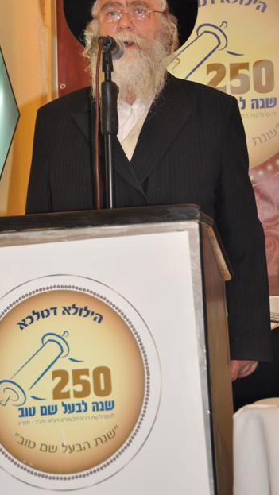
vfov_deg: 18.4
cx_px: 128
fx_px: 1524
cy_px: 192
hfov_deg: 10.5
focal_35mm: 116
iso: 400
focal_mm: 60
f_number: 4.8
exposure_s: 1/60
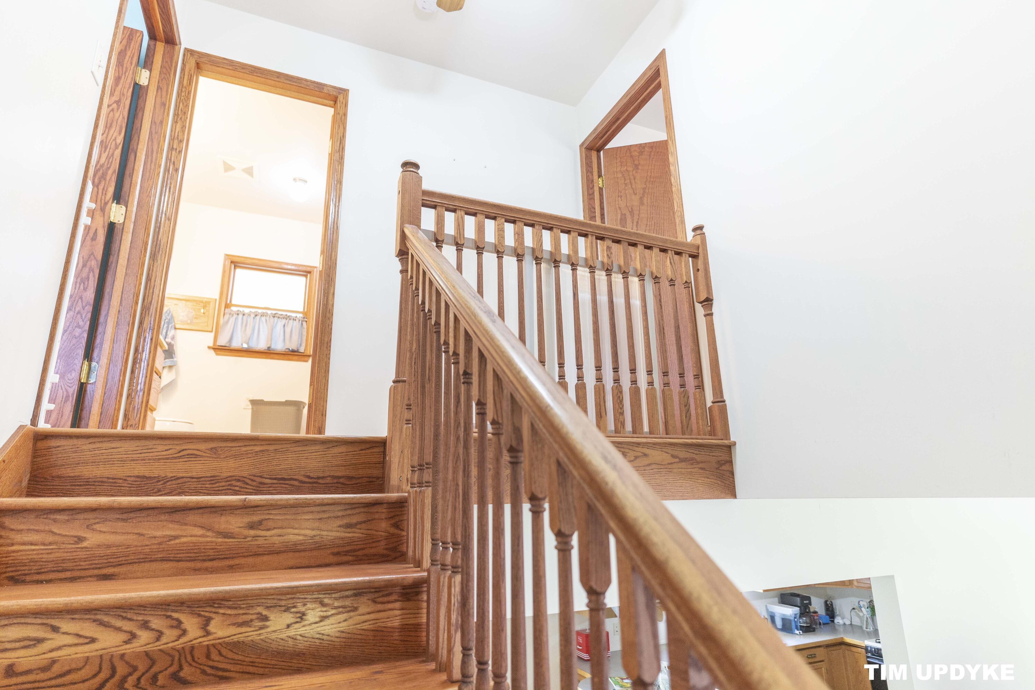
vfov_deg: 61.9
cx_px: 518
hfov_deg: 84.0
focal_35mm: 20
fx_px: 575
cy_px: 345
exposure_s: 1/80
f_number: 2.8
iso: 1000
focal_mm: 20
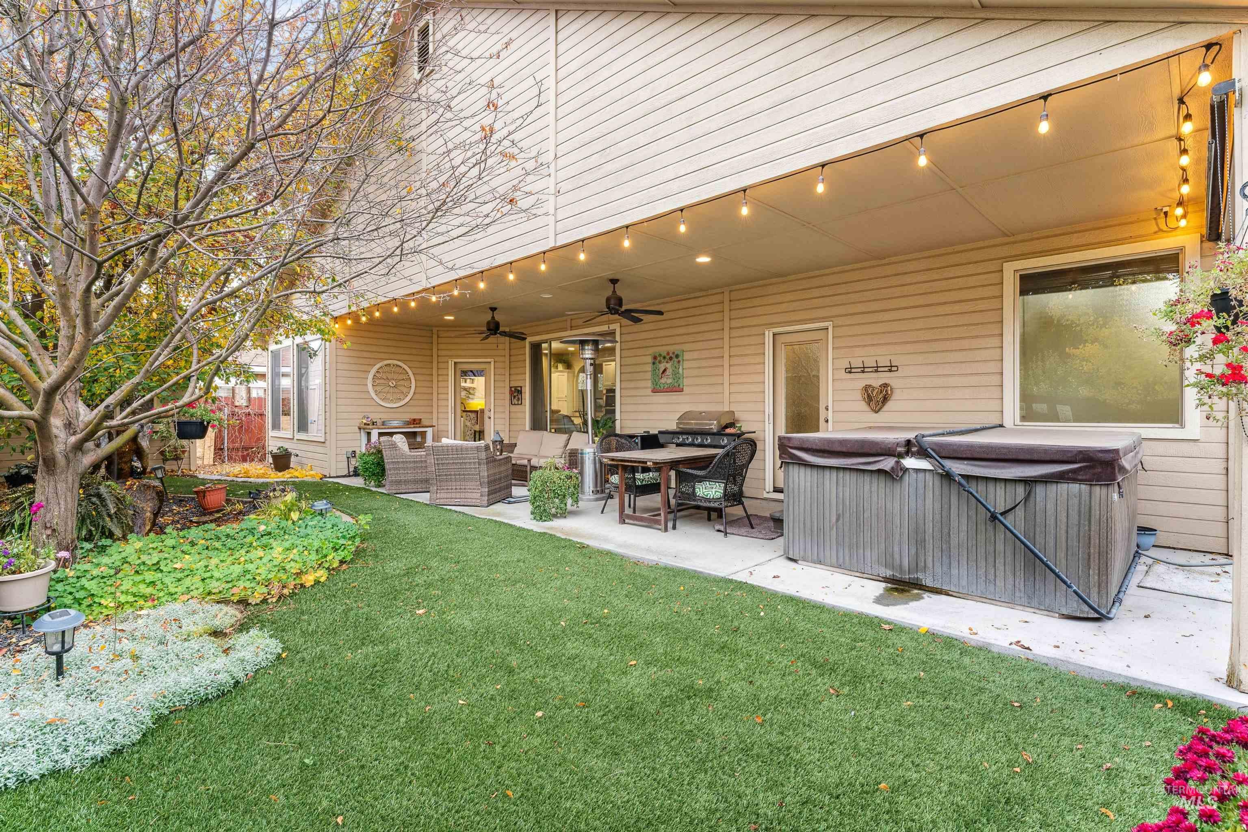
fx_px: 582
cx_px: 624
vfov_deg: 71.1
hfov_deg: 94.0
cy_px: 416
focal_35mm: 17
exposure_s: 1/5
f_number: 13
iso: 400
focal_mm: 16.8
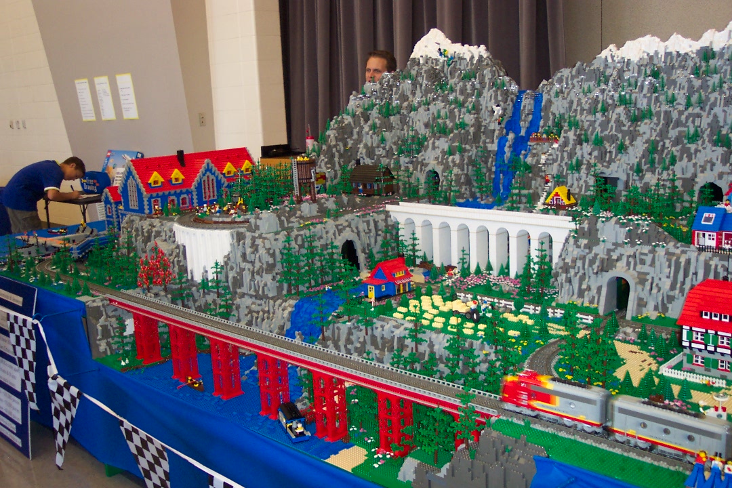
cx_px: 366
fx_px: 773
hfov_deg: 50.7
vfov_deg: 35.1
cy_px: 244
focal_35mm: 38
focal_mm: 8
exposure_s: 1/30
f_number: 2.8
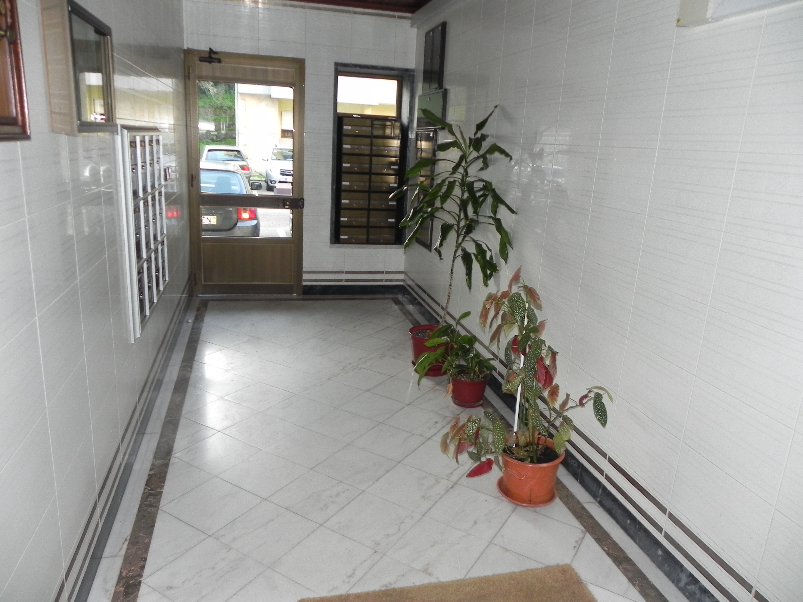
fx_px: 603
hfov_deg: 67.3
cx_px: 402
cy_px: 301
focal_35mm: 26
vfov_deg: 53.1
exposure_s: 1/30
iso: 200
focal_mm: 4.6
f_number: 2.8
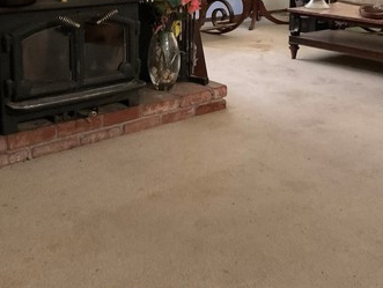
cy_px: 39
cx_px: 200
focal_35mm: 56
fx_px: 620
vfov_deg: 25.5
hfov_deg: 34.3
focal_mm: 3
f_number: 1.8
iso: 500
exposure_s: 1/30
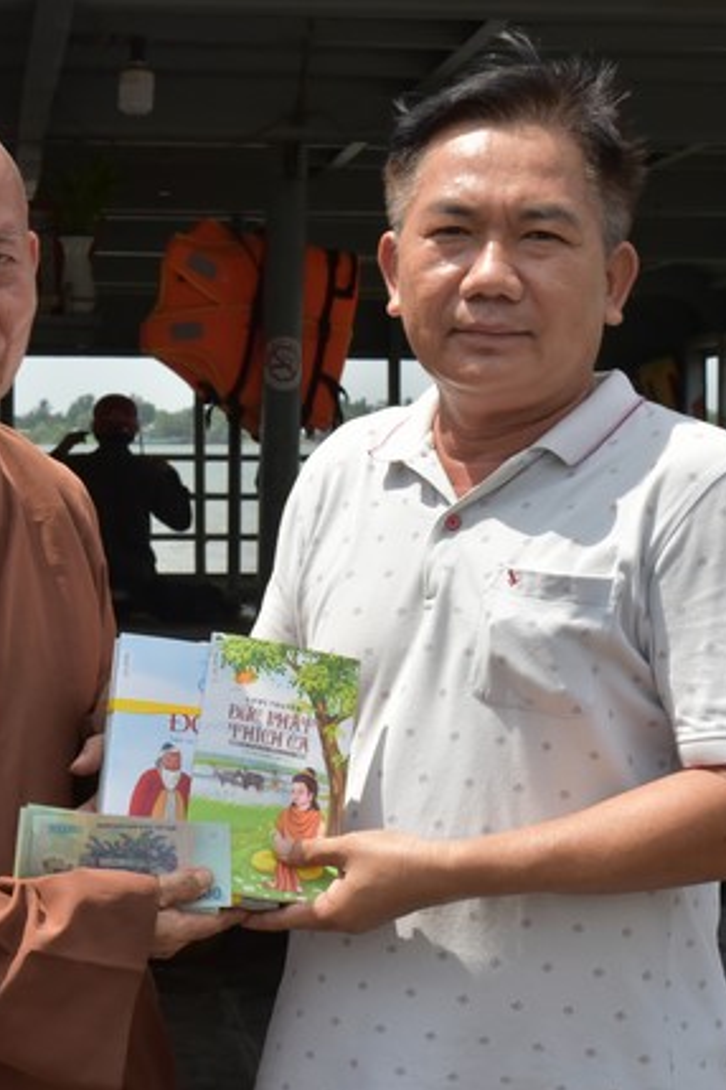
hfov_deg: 14.5
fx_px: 2843
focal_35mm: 94
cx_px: 228
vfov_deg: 21.7
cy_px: 549
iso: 1600
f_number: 14
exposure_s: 1/800
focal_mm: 62
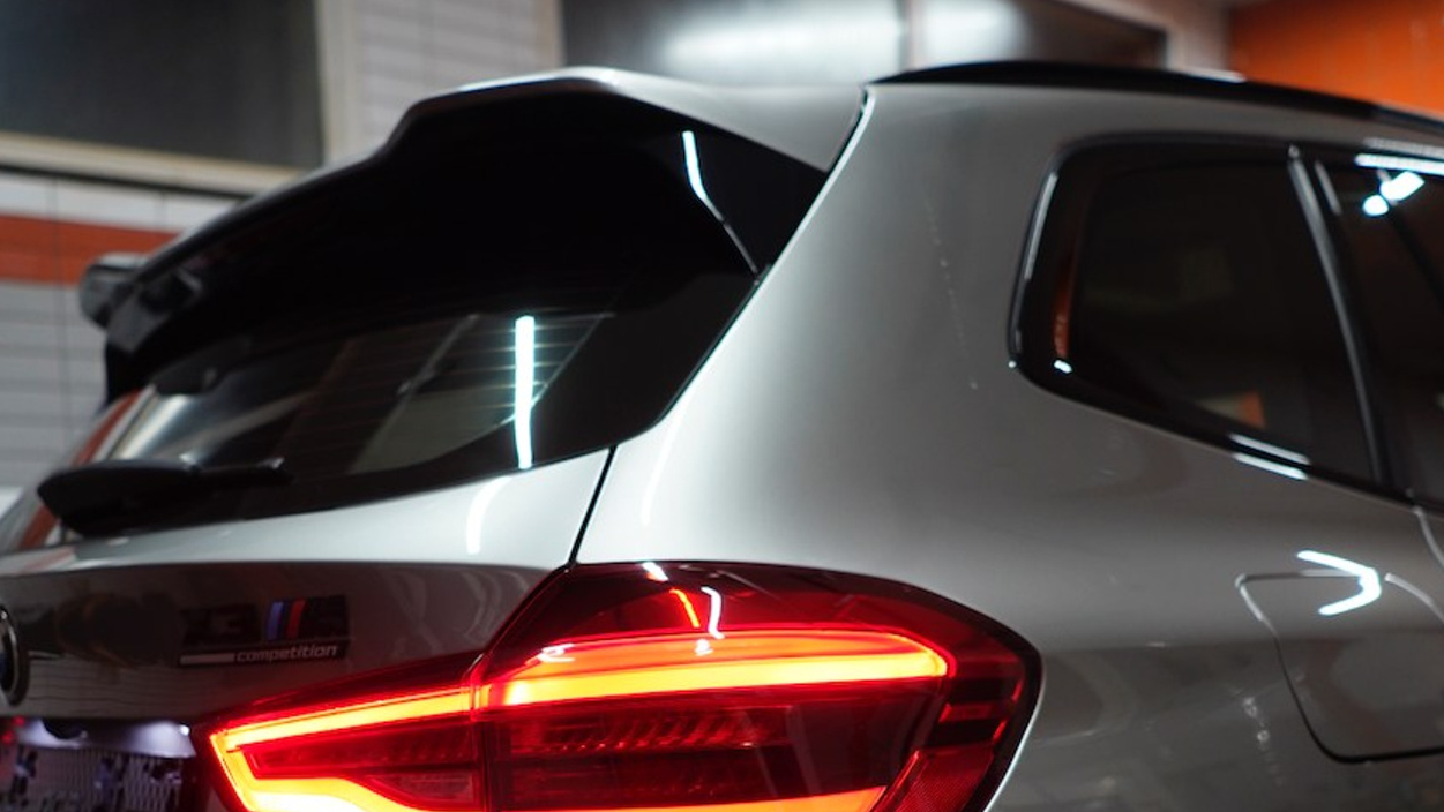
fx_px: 1723
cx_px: 708
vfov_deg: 25.8
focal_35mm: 45
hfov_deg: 45.5
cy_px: 707
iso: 800
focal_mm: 28
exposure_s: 1/125
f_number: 2
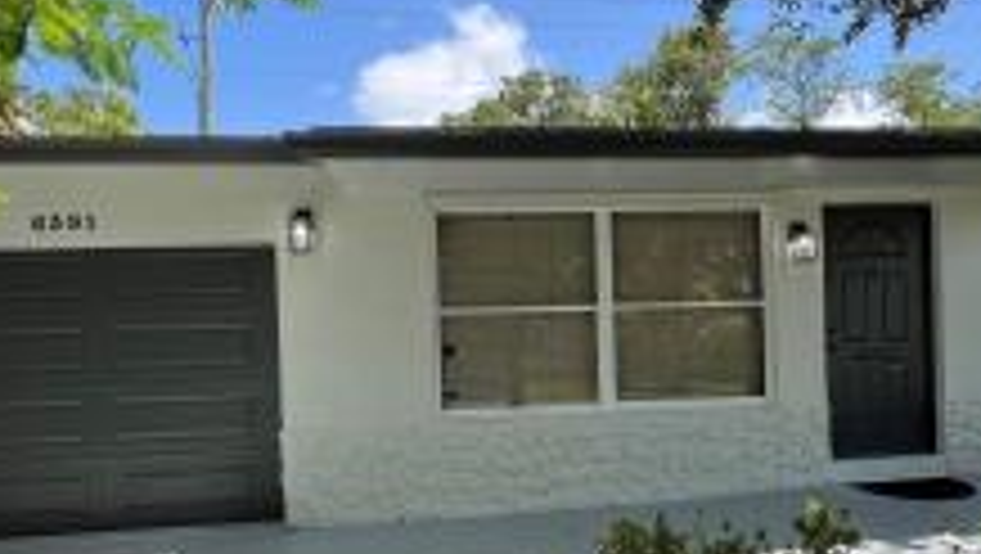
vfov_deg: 44.0
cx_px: 513
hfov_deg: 71.8
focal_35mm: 26
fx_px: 677
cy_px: 356
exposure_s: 1/378
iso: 32
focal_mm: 1.57
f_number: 1.8
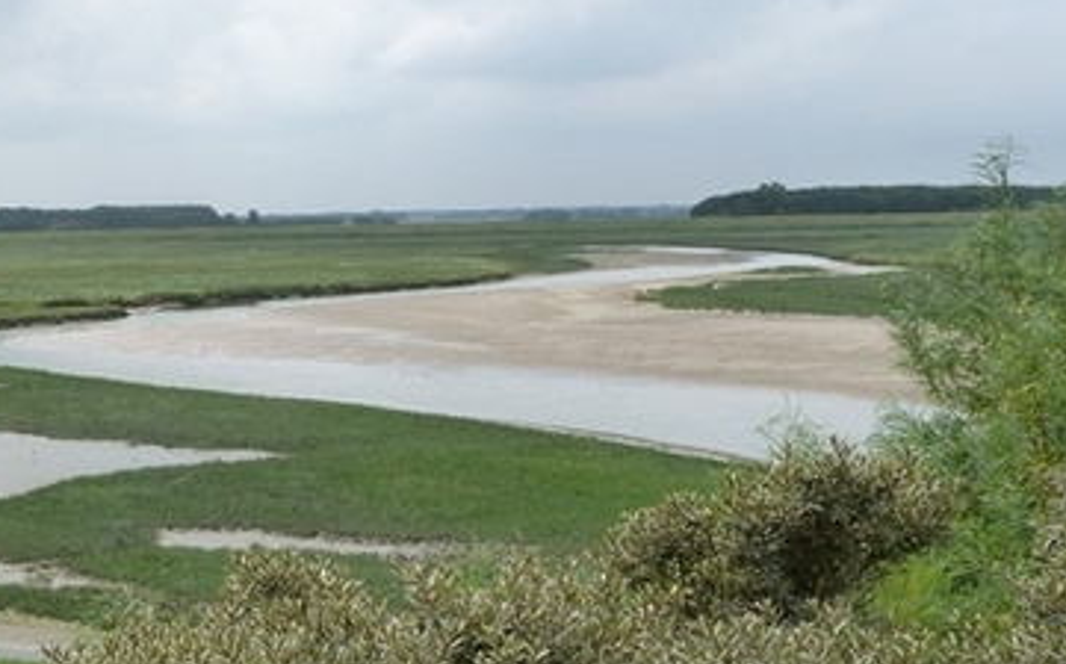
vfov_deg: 19.3
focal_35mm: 67
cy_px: 440
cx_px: 328
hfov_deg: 30.4
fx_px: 1945
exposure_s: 1/320
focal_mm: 6.8
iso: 125
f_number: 5.6
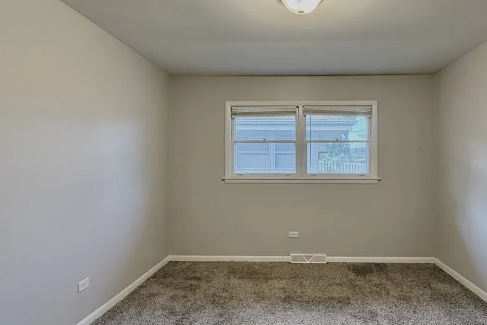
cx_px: 290
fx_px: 325
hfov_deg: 73.0
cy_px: 156
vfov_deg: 53.1
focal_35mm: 24
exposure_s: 1/120
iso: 320
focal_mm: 2.22
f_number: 2.2
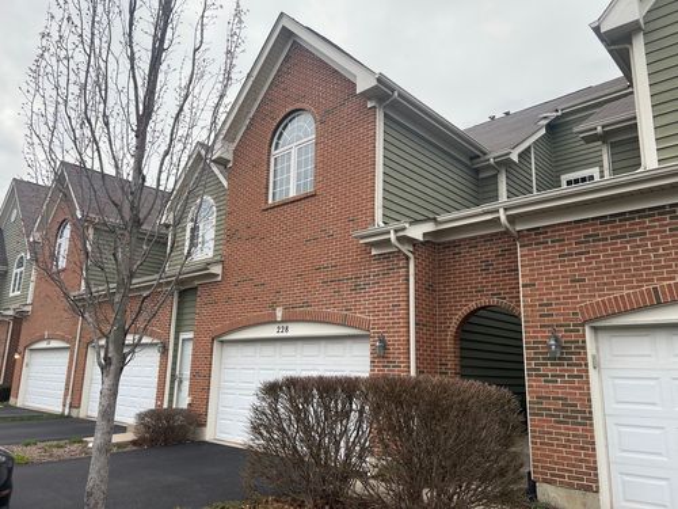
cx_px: 339
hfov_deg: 67.3
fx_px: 509
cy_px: 254
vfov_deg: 53.1
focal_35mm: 26
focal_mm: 5.7
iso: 50
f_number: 1.5
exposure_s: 1/365
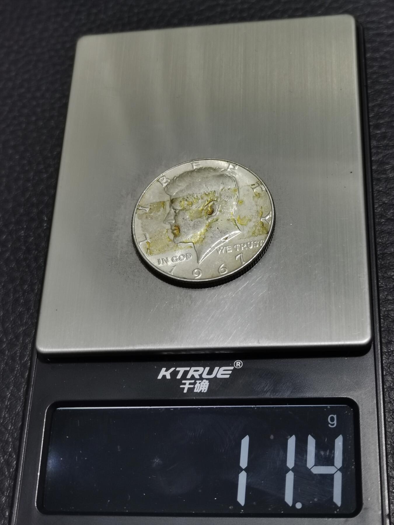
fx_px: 865
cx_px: 197
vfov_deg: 33.8
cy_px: 262
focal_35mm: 57
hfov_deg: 25.7
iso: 64
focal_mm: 5.58
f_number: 1.8
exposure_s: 1/100
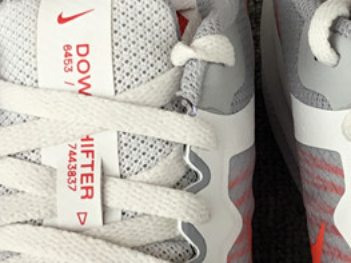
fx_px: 1074
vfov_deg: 14.0
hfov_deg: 18.4
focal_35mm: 106
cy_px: 126
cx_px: 279
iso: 32
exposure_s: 1/50
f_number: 2.4
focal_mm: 3.3
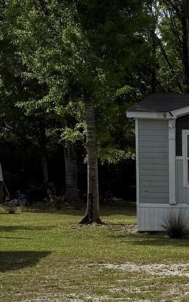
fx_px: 856
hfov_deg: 11.5
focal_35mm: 104
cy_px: 246
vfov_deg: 19.8
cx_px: 364
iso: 80
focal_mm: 6.76
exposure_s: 1/7353
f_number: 1.78
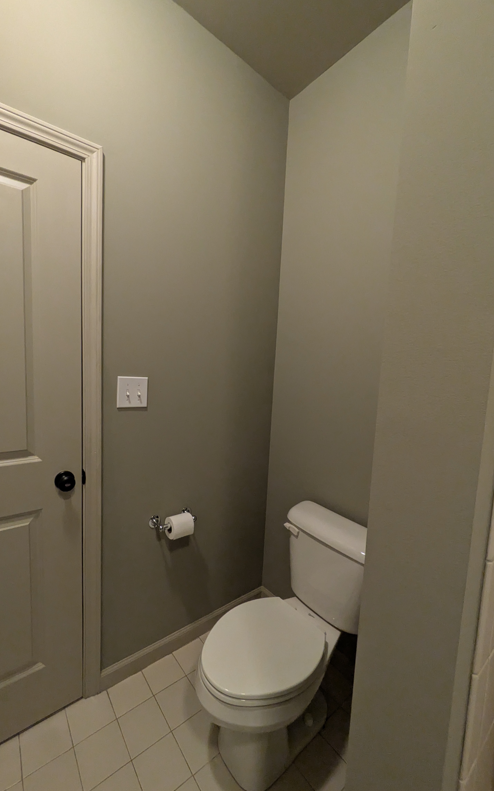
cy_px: 395
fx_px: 323
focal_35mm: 15
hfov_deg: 74.5
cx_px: 220
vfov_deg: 101.5
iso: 667
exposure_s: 1/40
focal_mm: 1.83
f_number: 2.2
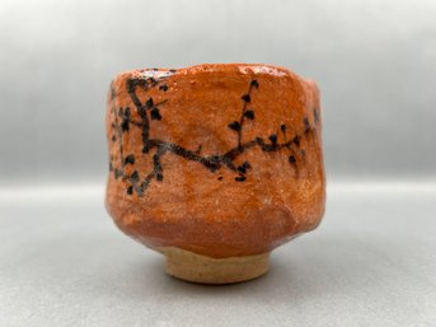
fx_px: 327
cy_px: 164
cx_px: 218
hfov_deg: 67.3
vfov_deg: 53.0
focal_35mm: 26
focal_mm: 5.7
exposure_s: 1/120
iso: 50
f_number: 1.5
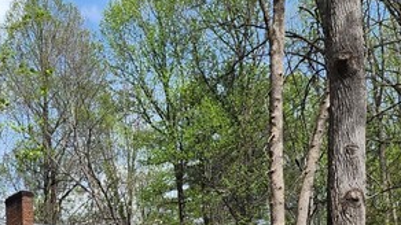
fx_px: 935
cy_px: 428
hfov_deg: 22.6
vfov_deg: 12.4
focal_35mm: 88
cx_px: -54
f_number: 1.8
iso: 12
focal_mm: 6.4
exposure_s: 1/677
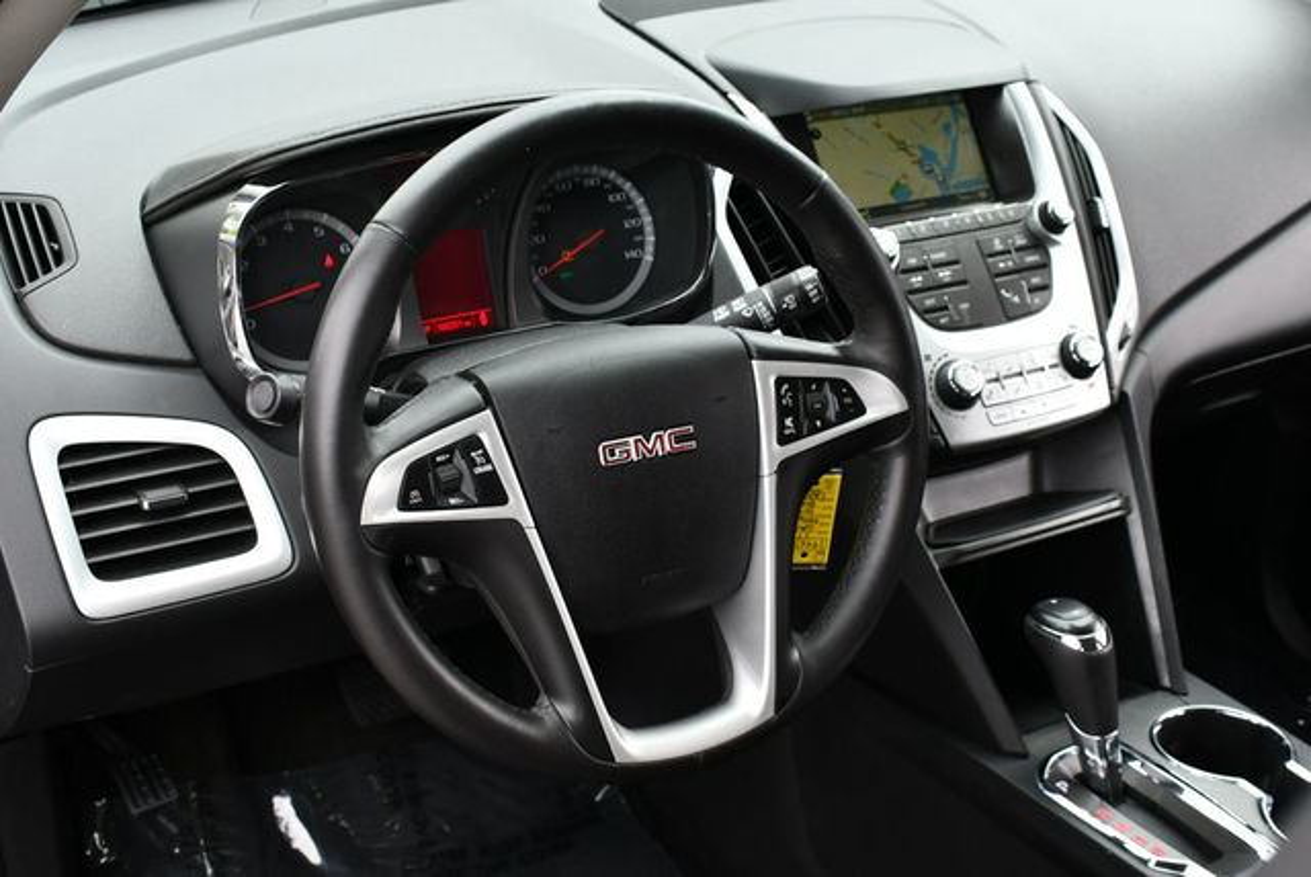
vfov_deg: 29.3
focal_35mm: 46
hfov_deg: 42.7
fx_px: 1677
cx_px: 656
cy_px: 438
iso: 360
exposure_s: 1/250
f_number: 5.6
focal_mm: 23
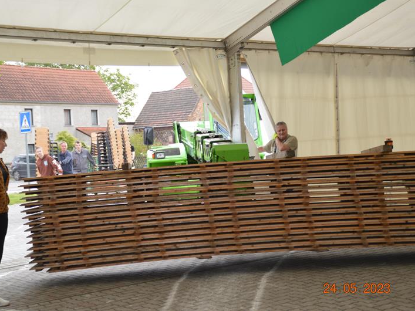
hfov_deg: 31.2
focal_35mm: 62
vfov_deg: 23.6
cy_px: 156
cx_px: 200
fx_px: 743
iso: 160
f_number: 4.5
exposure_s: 1/125
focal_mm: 38
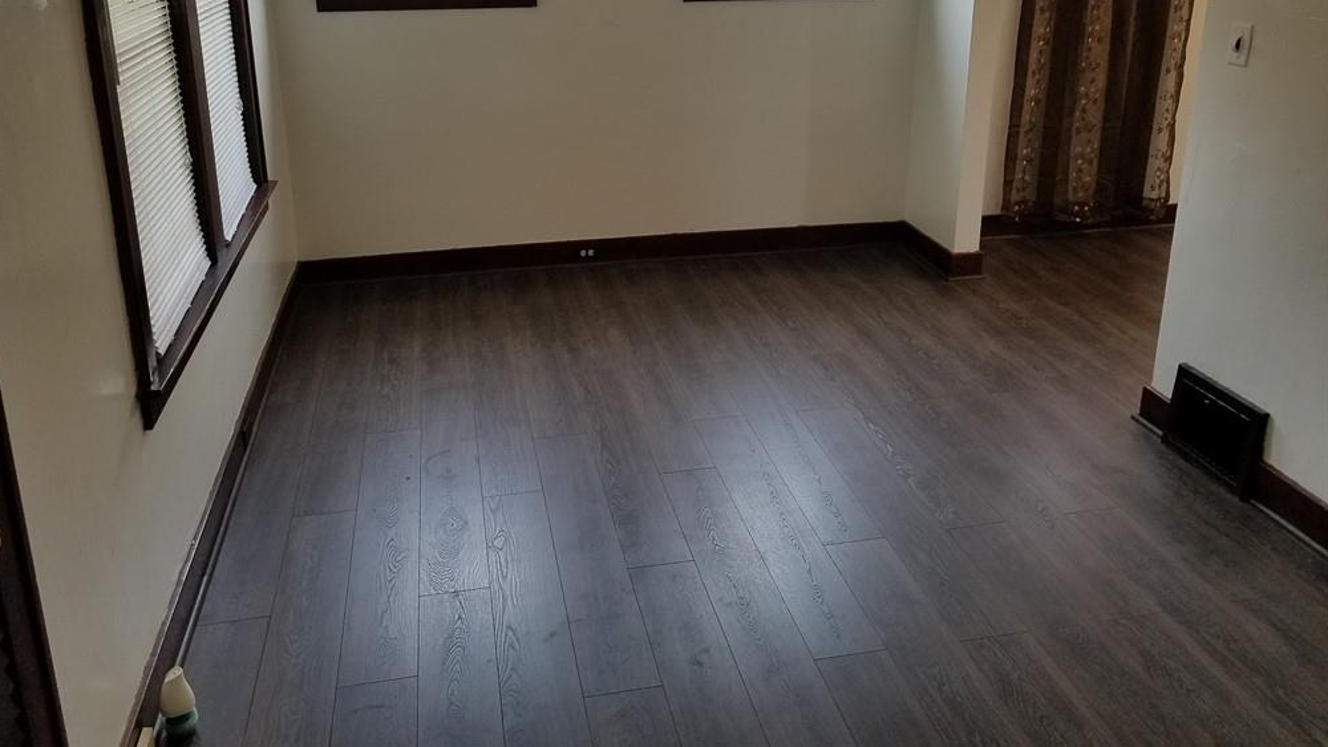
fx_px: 1021
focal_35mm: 29
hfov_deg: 66.0
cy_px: 241
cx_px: 652
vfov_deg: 39.7
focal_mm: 4.2
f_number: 1.7
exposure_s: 1/120
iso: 64
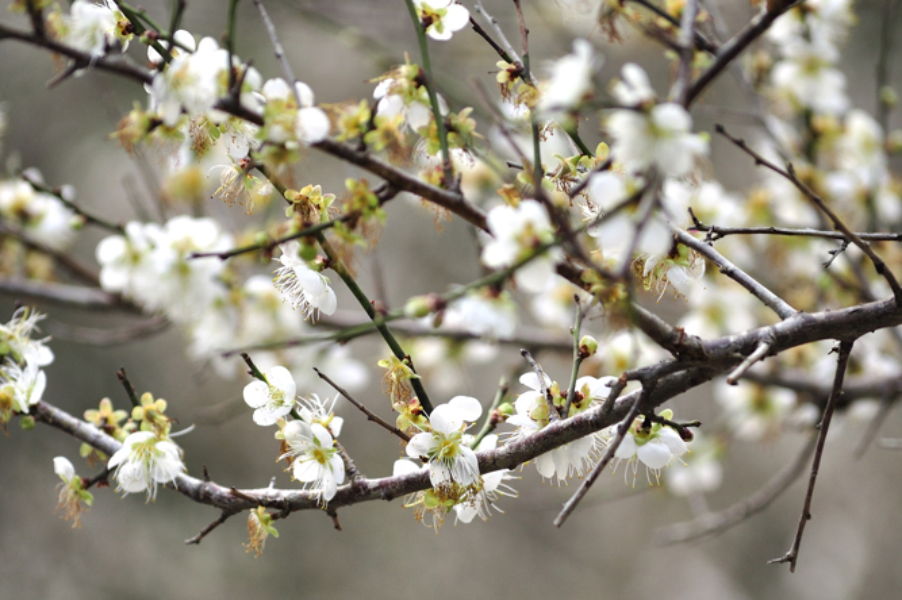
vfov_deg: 5.1
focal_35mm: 267
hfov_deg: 7.7
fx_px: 6686
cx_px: 457
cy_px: 454
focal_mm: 116
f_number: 4.8
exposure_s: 1/90
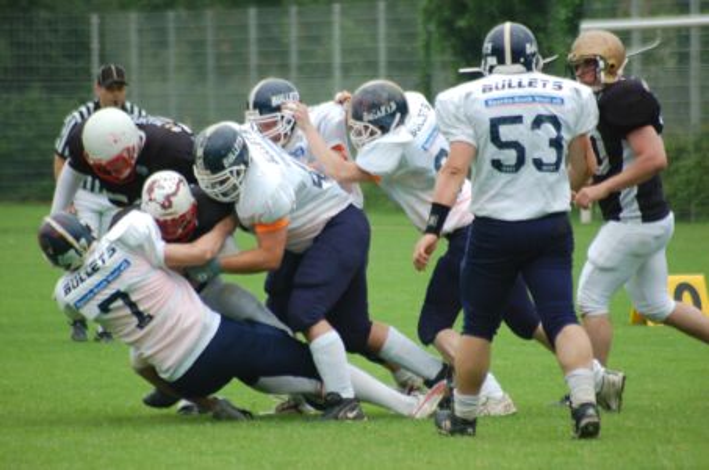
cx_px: 354
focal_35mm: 450
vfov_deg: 3.0
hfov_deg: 4.6
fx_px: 8844
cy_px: 235
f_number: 5.6
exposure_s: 1/500
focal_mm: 300
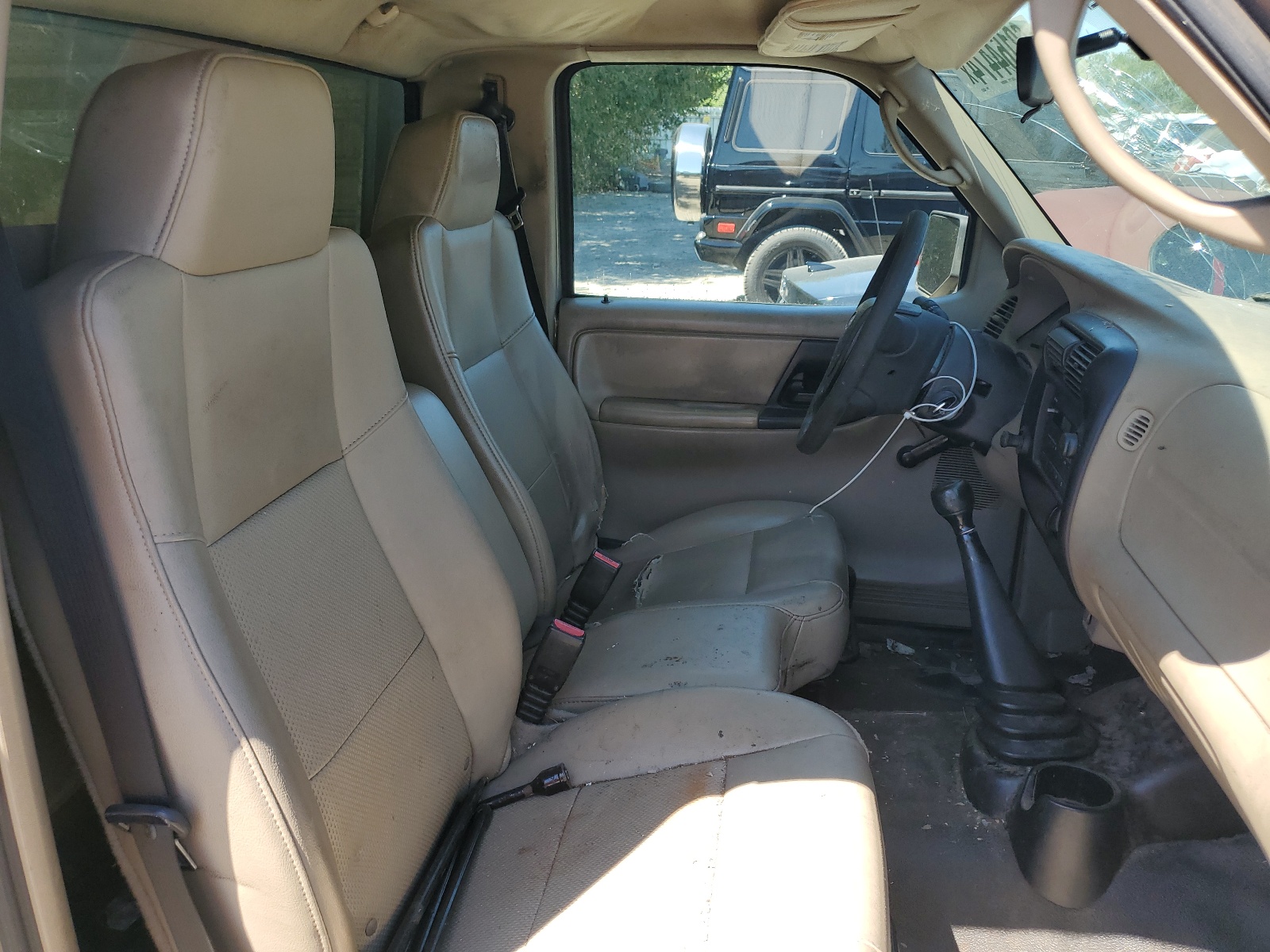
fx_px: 954
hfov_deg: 67.3
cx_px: 635
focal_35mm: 26
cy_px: 476
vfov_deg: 53.1
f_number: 1.5
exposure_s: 1/526
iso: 50
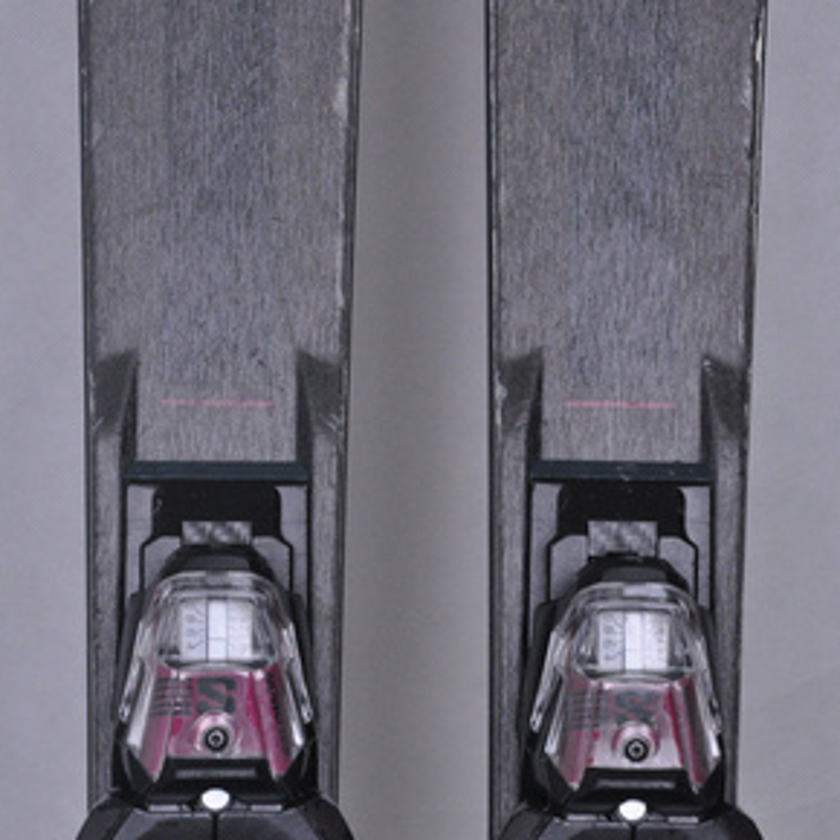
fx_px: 5701
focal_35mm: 208
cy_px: 261
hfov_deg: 8.4
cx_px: 413
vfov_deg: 8.4
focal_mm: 105
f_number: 9.5
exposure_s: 1/125
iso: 3200
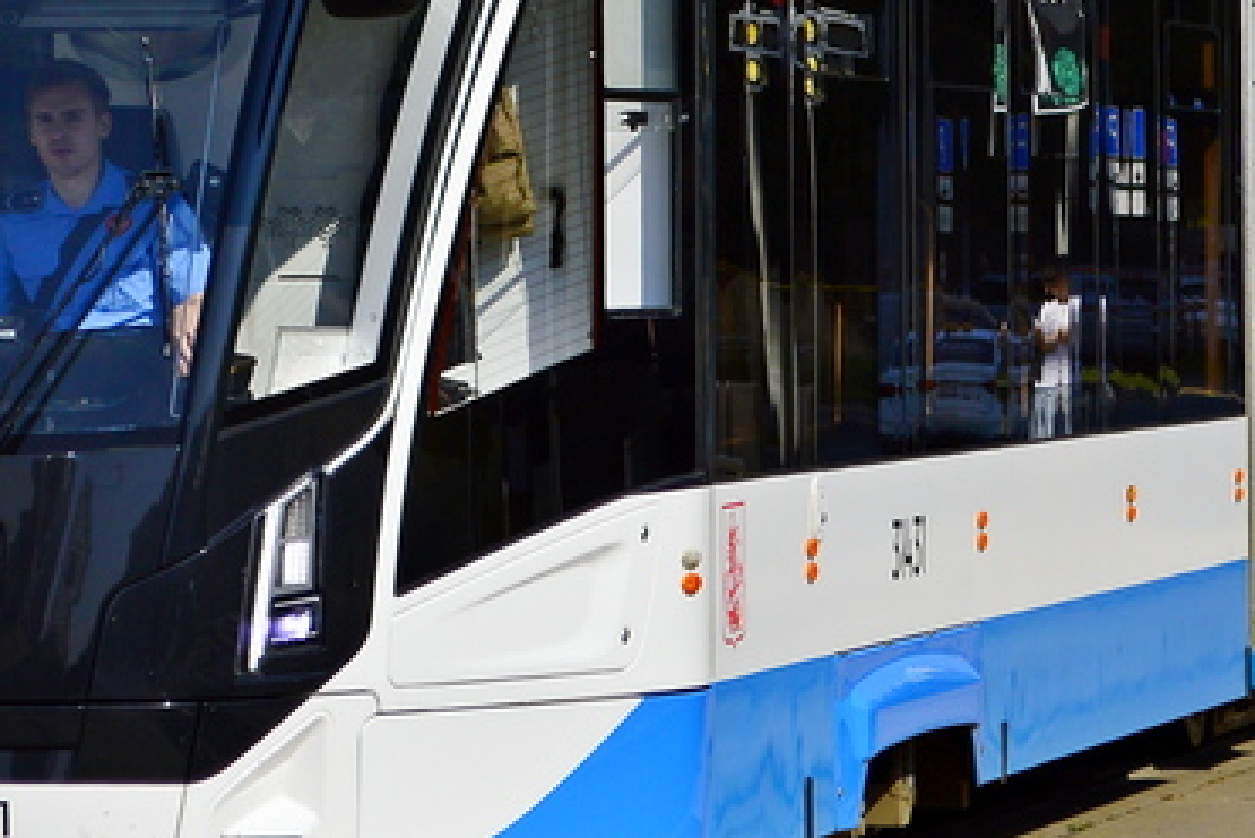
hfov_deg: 7.7
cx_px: 343
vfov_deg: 5.1
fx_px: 9333
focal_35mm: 268
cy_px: -275
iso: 100
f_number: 5.6
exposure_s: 1/1000
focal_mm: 55
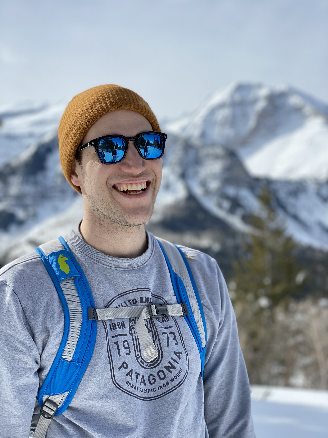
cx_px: 164
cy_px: 219
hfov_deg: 28.0
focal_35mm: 52
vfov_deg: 36.8
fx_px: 657
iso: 20
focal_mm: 6
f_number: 2
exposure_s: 1/1497
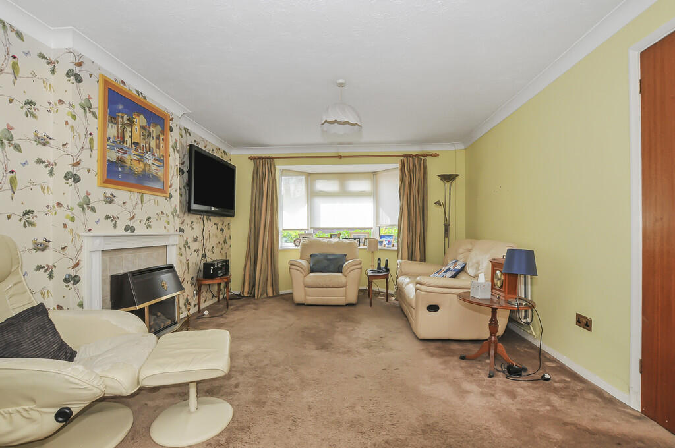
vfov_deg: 77.2
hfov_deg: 100.5
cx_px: 338
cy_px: 224
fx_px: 281
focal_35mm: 15
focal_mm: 10
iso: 400
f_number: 13
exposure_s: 1/15
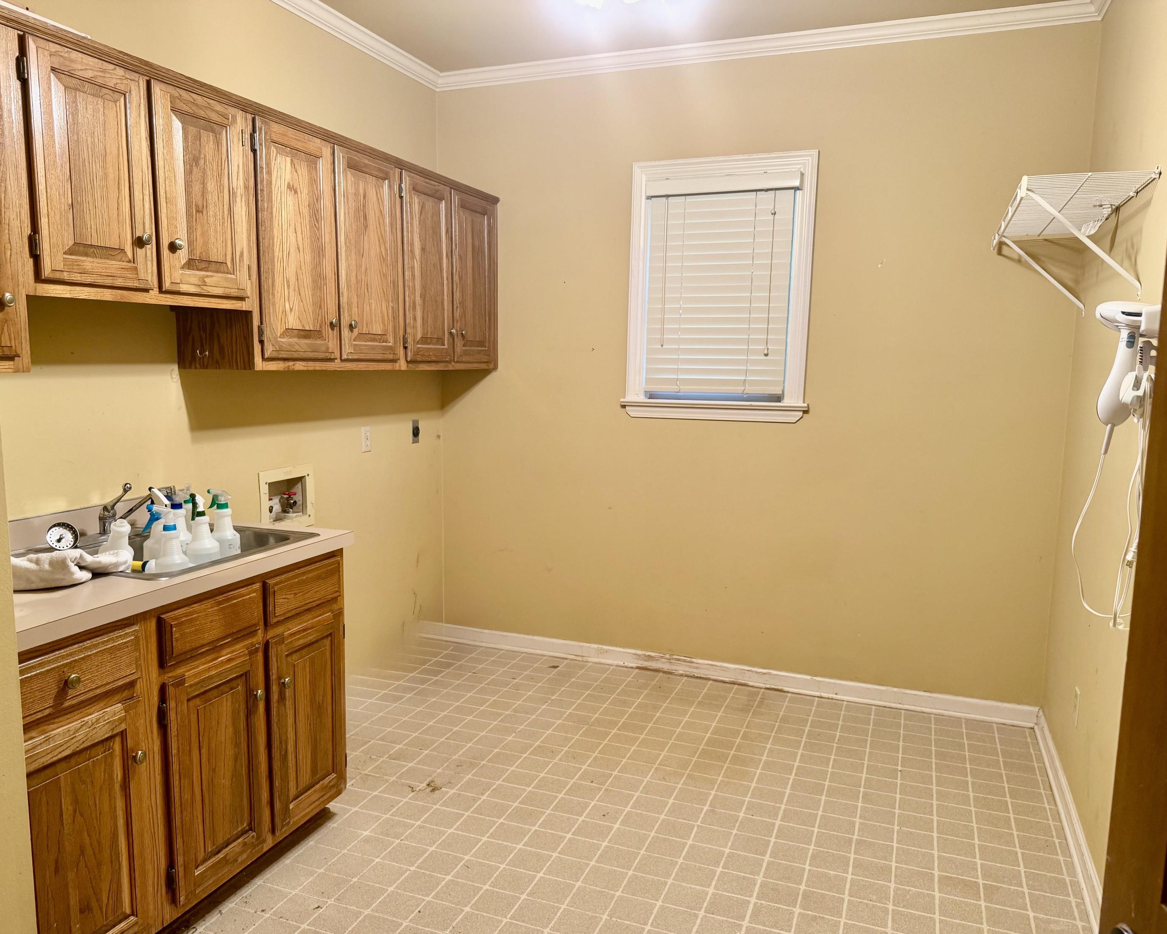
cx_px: 544
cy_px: 482
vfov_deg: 54.9
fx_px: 898
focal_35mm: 26
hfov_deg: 66.0
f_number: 1.78
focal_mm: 6.76
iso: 125
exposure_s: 1/60
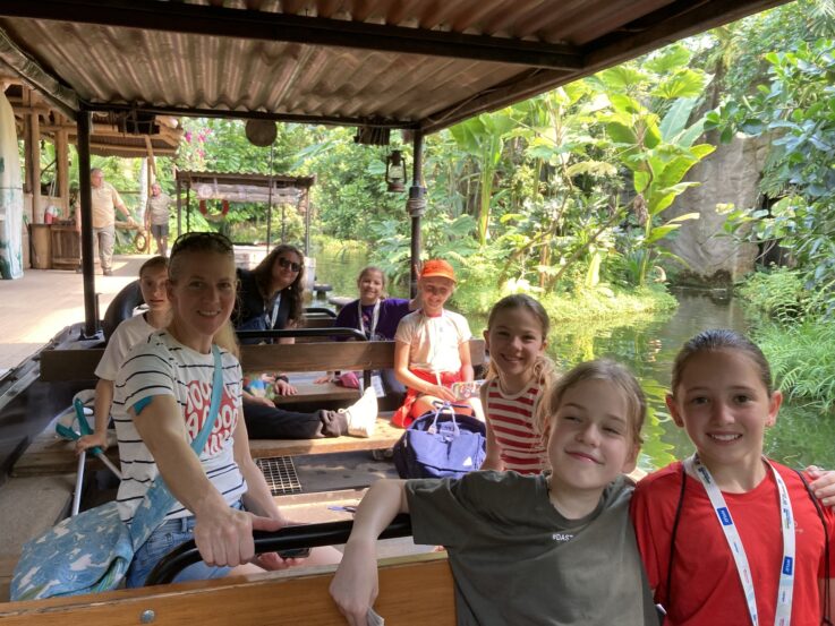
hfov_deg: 63.4
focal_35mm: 28
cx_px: 418
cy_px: 313
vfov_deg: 49.8
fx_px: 676
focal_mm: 3.99
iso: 80
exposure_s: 1/121
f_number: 1.8
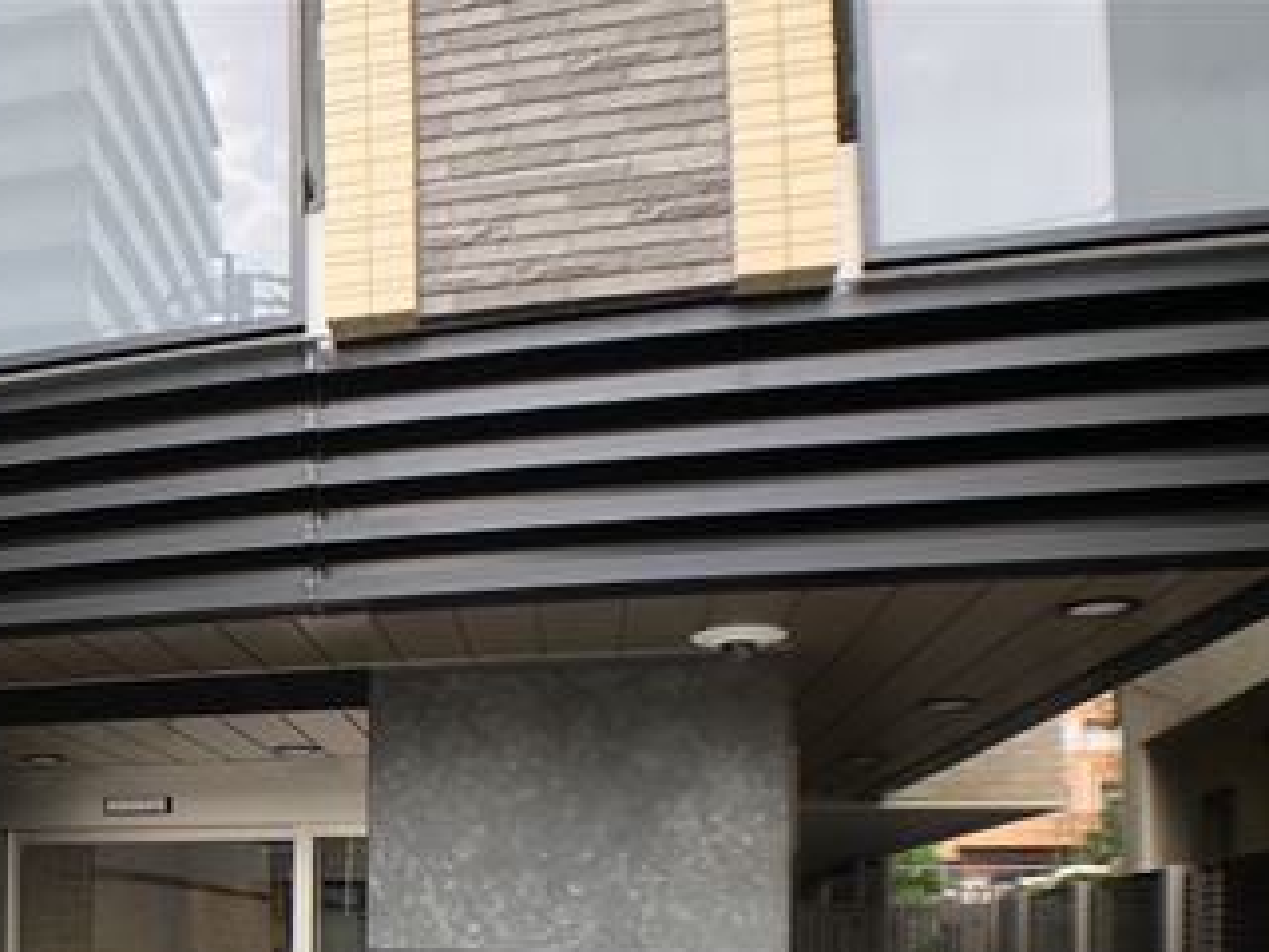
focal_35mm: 56
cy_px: 948
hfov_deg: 32.2
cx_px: 71
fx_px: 2053
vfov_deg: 24.9
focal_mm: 3.99
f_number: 1.8
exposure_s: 1/209
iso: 20
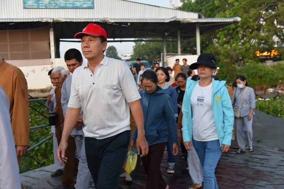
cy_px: 94
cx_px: 142
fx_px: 347
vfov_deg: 30.5
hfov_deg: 44.5
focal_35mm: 44
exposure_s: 1/100
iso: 1600
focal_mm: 44
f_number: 5
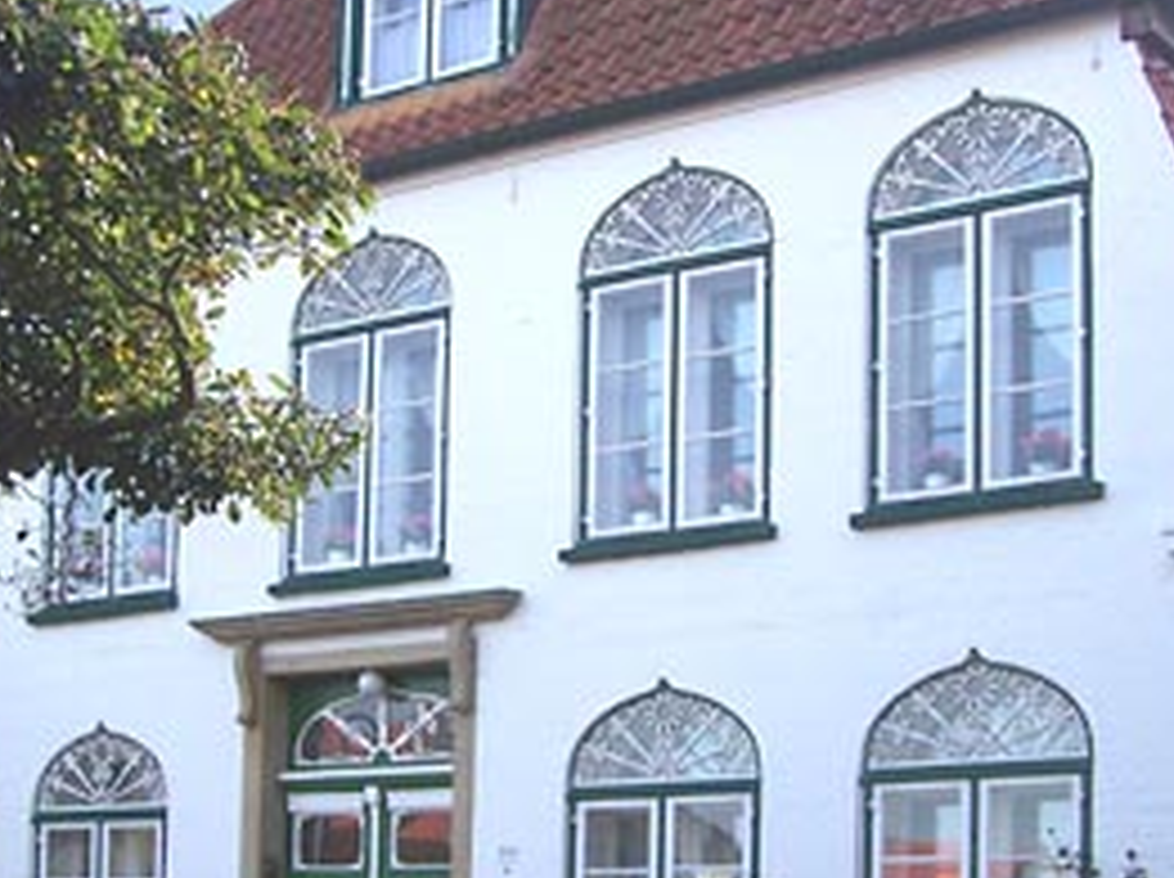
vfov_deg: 23.6
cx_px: 596
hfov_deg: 31.2
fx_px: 2100
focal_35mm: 62
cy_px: 430
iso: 64
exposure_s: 1/500
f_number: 2.8
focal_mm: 6.3
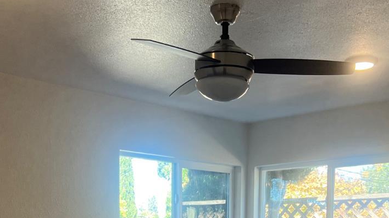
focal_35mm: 60
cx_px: 187
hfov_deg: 34.9
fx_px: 619
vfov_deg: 18.7
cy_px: 278
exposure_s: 1/120
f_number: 1.5
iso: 100
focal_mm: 5.7
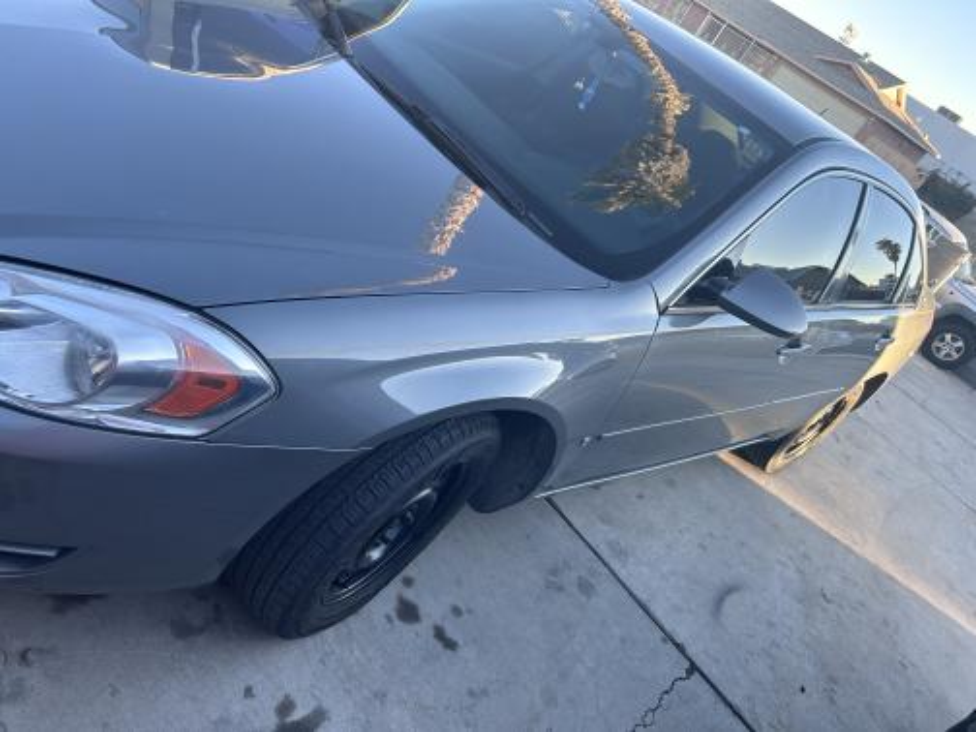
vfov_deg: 53.1
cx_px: 488
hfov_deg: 67.3
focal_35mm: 26
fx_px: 733
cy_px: 366
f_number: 1.5
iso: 40
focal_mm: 5.7
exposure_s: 1/214
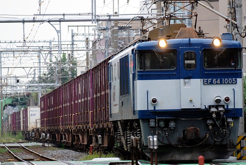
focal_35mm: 349
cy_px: 97
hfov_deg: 5.9
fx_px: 2386
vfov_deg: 4.0
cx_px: 132
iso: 400
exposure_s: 1/200
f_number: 2.8
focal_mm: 185
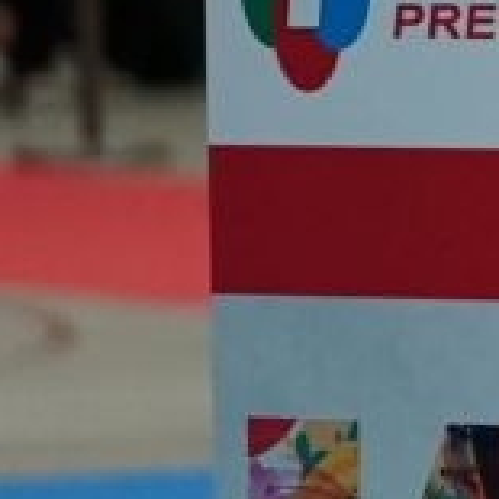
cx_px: 2740
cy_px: -103
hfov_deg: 1.4
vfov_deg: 1.5
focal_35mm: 1207
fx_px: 19685
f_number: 2.8
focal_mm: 122
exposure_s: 1/1000
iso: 1600
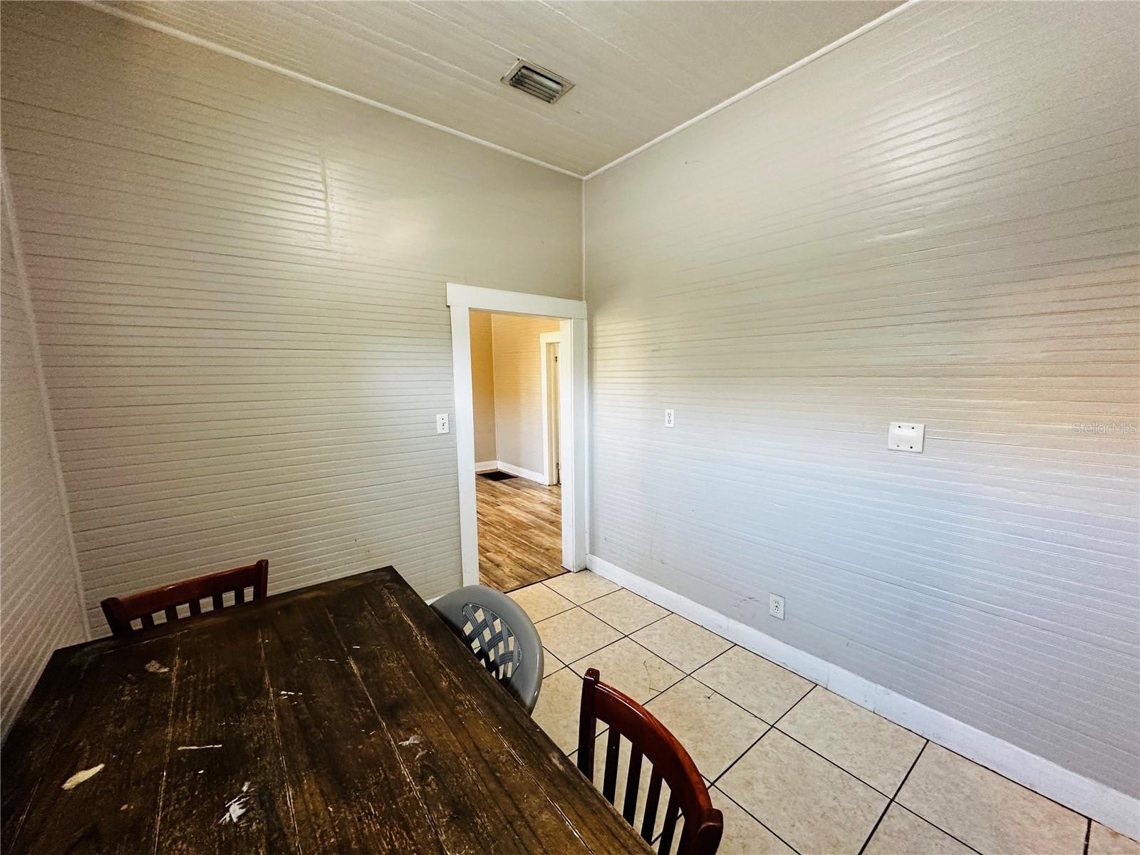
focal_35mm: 14
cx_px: 570
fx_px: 461
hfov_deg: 102.1
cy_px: 428
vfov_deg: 85.7
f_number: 2.2
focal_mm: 2.22
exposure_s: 1/120
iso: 250
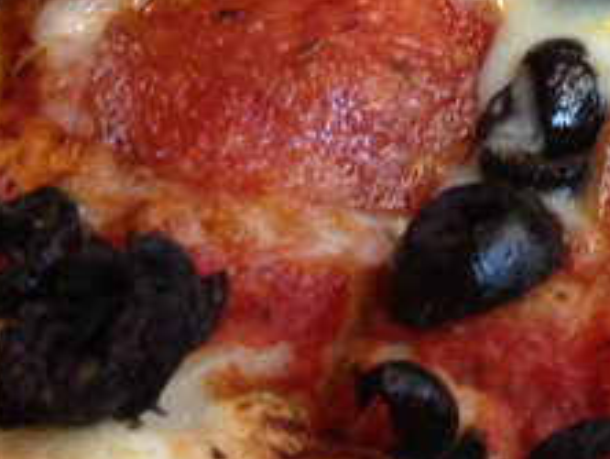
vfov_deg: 7.7
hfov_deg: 10.2
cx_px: 838
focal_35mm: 189
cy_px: -313
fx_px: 3334
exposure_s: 1/20
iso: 80
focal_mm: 4.28
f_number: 2.4
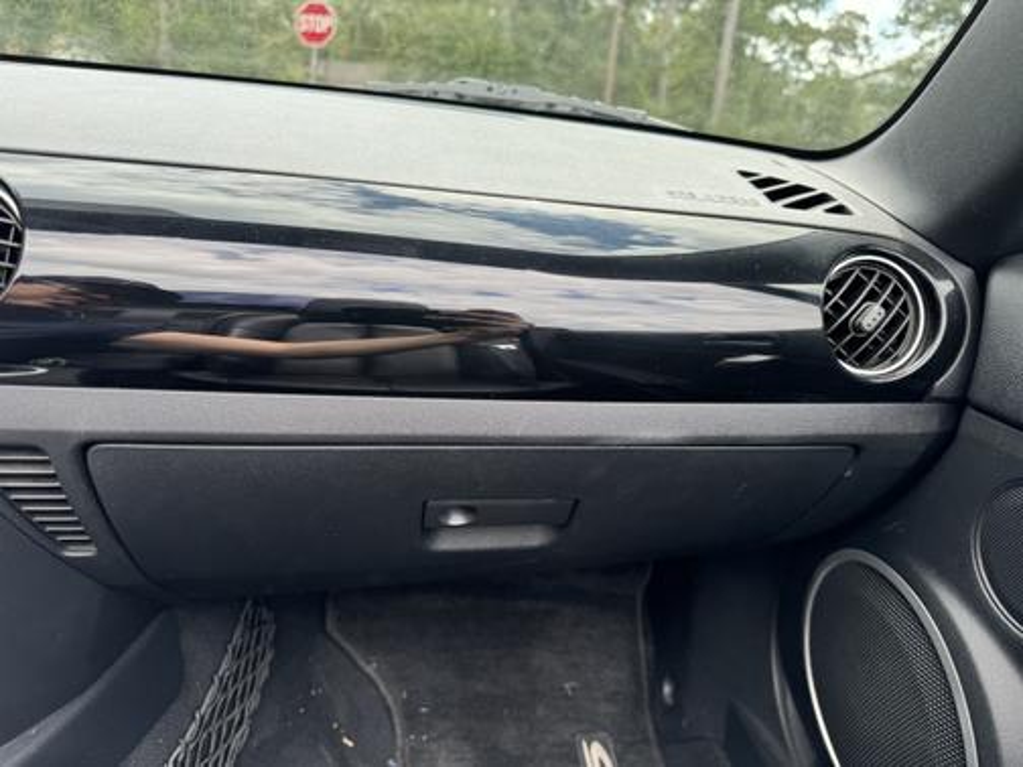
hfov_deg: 71.6
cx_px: 512
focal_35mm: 24
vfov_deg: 56.8
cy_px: 384
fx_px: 709
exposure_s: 1/402
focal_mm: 6.76
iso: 80
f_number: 1.78
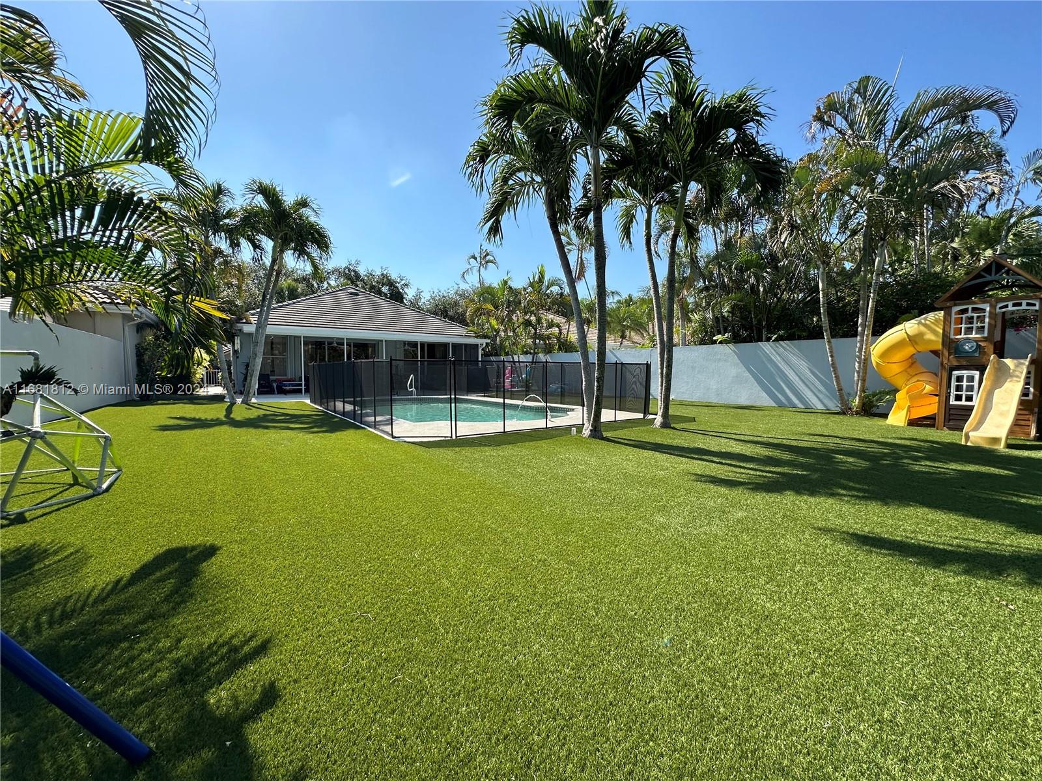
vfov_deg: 85.7
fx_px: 421
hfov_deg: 102.1
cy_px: 390
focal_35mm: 14
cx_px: 521
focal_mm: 2.22
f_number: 2.2
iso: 50
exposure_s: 1/1082
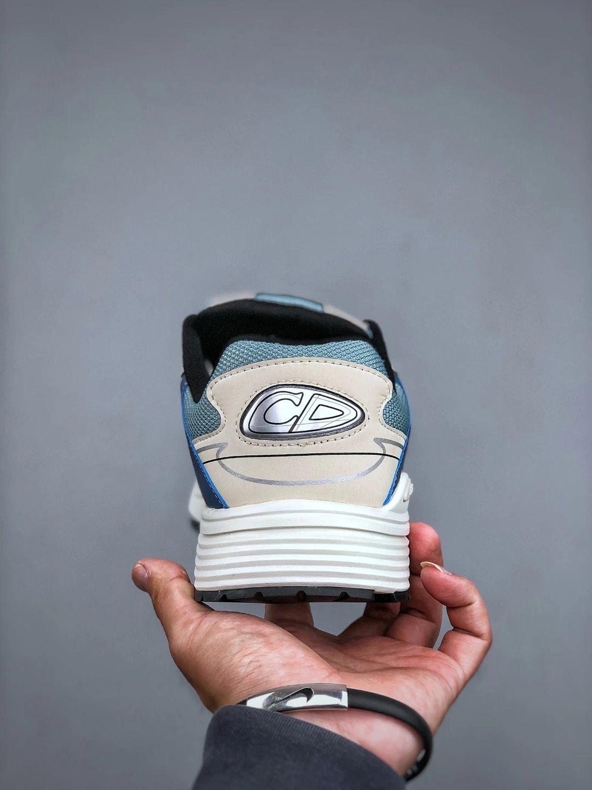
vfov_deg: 33.8
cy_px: 395
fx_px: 1300
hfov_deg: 25.7
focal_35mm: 57
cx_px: 296
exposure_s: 1/100
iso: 32
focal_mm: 6.6
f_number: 2.8
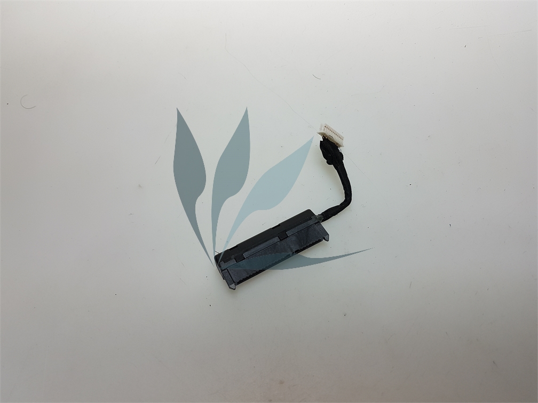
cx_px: 269
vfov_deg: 53.1
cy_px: 202
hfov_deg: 67.3
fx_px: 404
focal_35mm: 26
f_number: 1.7
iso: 40
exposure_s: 1/110
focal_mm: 4.2
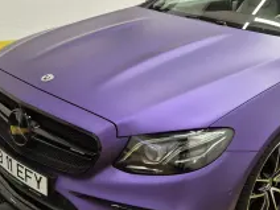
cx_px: 195
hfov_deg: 46.8
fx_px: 315
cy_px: 135
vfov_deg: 36.5
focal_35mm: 39
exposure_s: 1/100
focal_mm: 5.4
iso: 200
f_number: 1.8
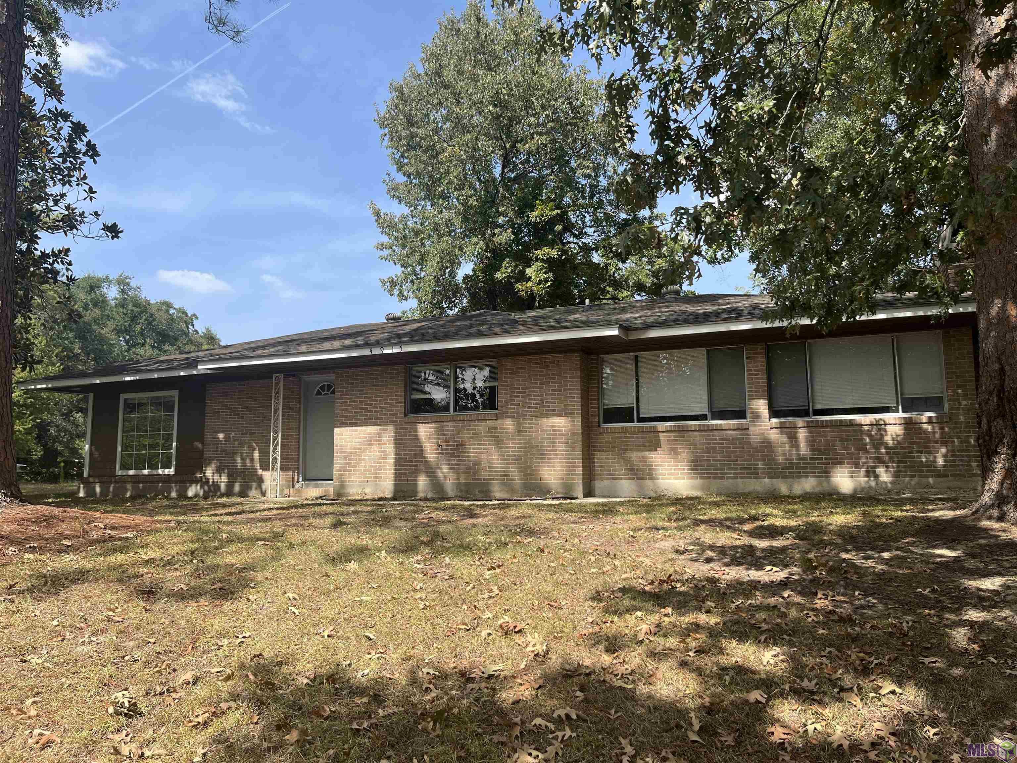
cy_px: 382
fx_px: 764
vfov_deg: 53.1
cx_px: 508
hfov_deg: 67.3
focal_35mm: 26
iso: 50
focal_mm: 5.1
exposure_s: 1/1890
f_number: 1.6
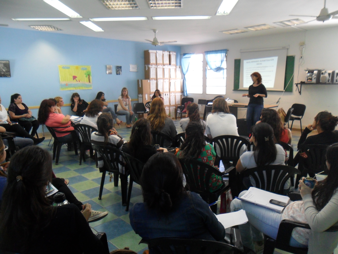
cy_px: 127
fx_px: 264
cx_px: 169
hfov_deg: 65.3
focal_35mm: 27
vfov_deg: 51.4
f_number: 3.5
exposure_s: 1/45
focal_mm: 4.9
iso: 200
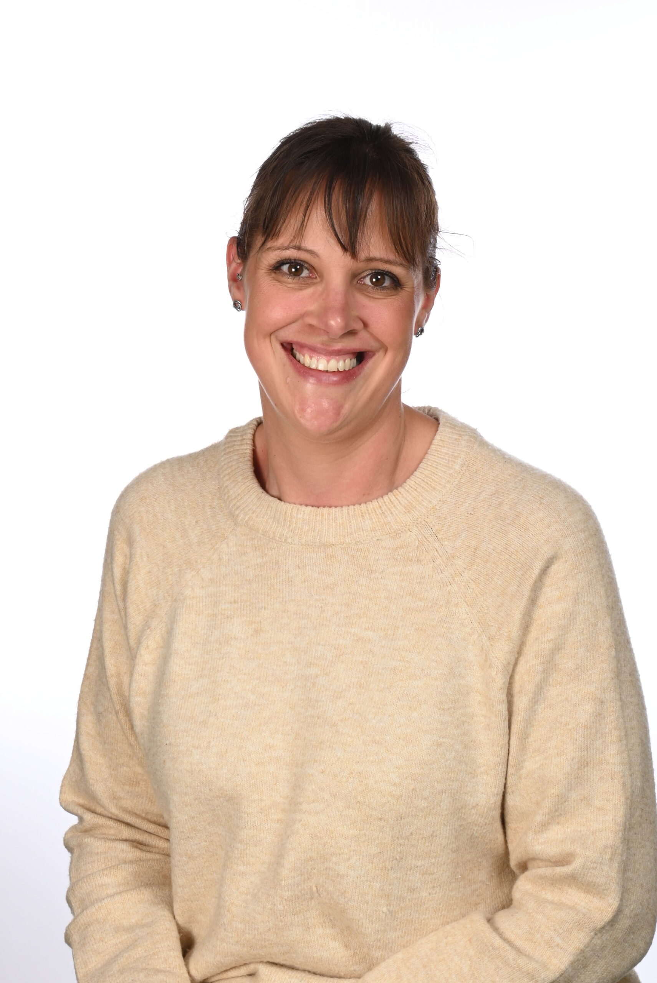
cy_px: 492
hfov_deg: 13.1
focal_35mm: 105
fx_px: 2869
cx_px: 328
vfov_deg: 19.4
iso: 200
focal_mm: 70
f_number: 11
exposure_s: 1/160
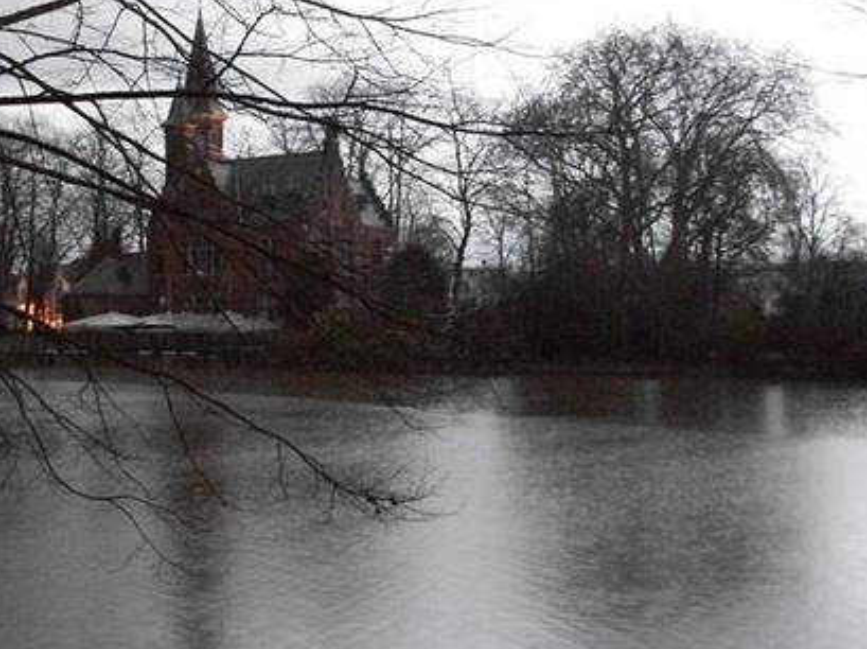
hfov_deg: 40.0
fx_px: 1176
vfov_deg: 30.8
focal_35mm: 47
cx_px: 297
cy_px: 278
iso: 640
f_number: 2.9
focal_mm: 5.7
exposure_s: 1/8
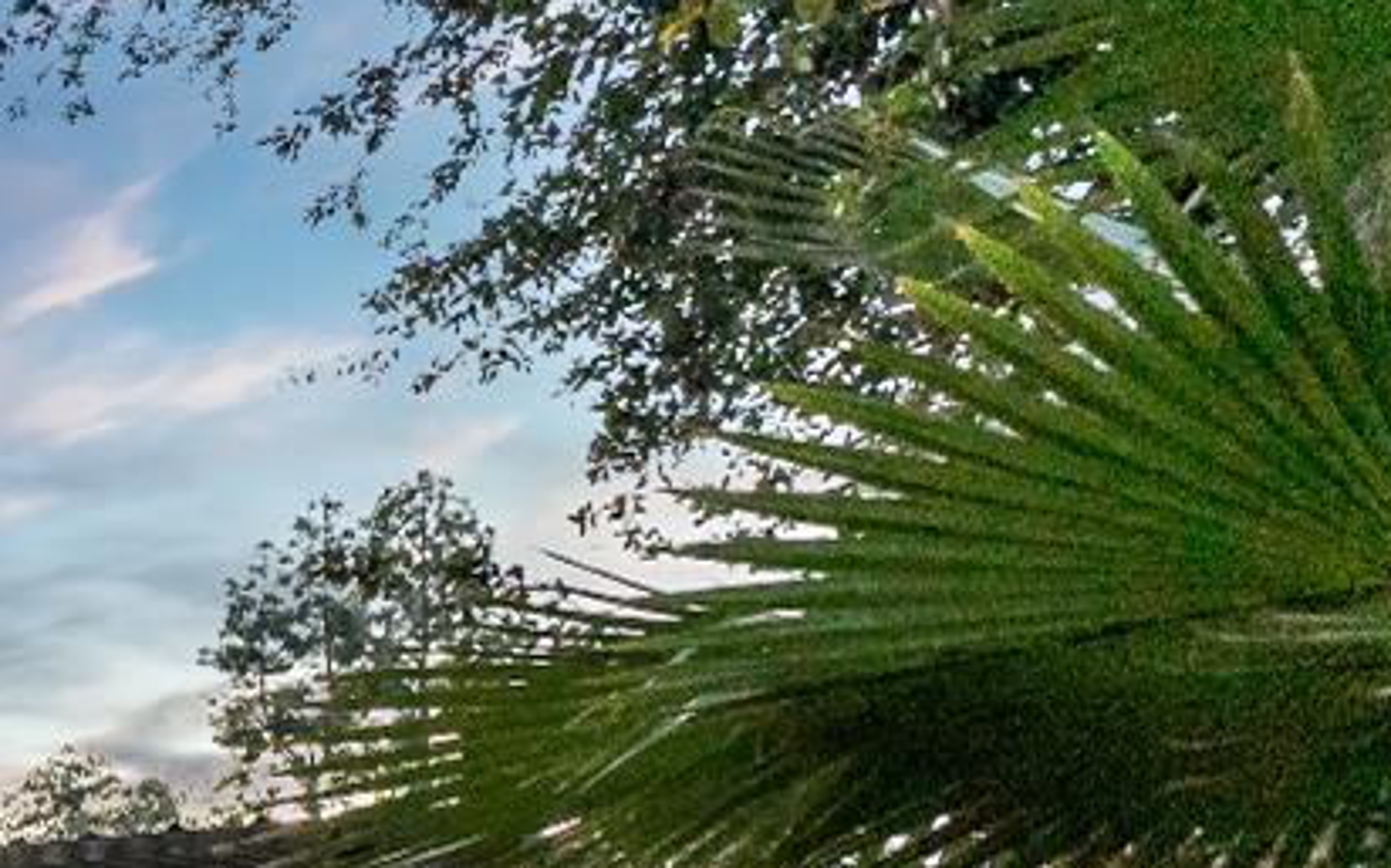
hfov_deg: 22.6
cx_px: -1091
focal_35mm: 52
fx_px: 1970
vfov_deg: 22.0
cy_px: 1172
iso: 1600
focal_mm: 14
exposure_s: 1/160
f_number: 2.8
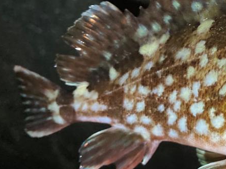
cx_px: 232
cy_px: 68
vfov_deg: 23.3
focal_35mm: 63
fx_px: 411
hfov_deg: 28.6
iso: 640
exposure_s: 1/29
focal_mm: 3.99
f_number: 1.8
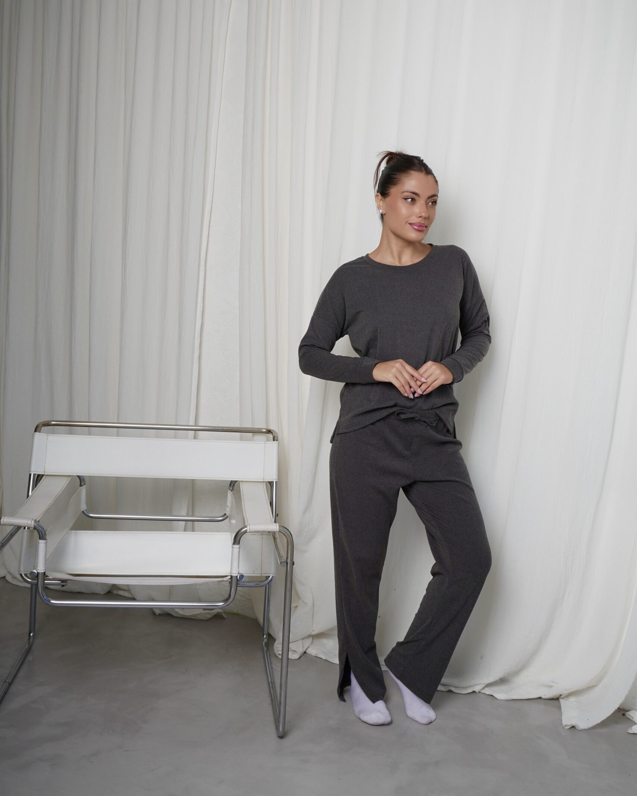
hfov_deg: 41.6
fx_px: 838
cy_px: 349
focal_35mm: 36
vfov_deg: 50.7
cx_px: 319
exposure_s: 1/160
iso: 160
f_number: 5.6
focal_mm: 21
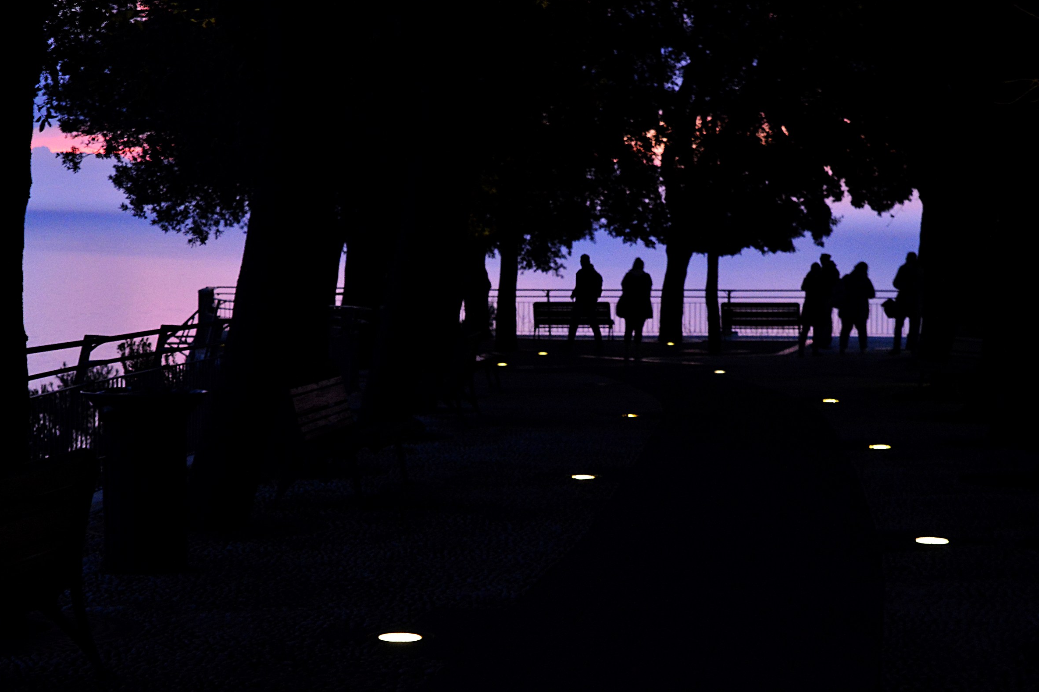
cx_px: 513
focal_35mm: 84
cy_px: 344
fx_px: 2410
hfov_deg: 24.3
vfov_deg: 16.4
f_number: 5.6
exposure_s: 1/25
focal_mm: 55
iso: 3200
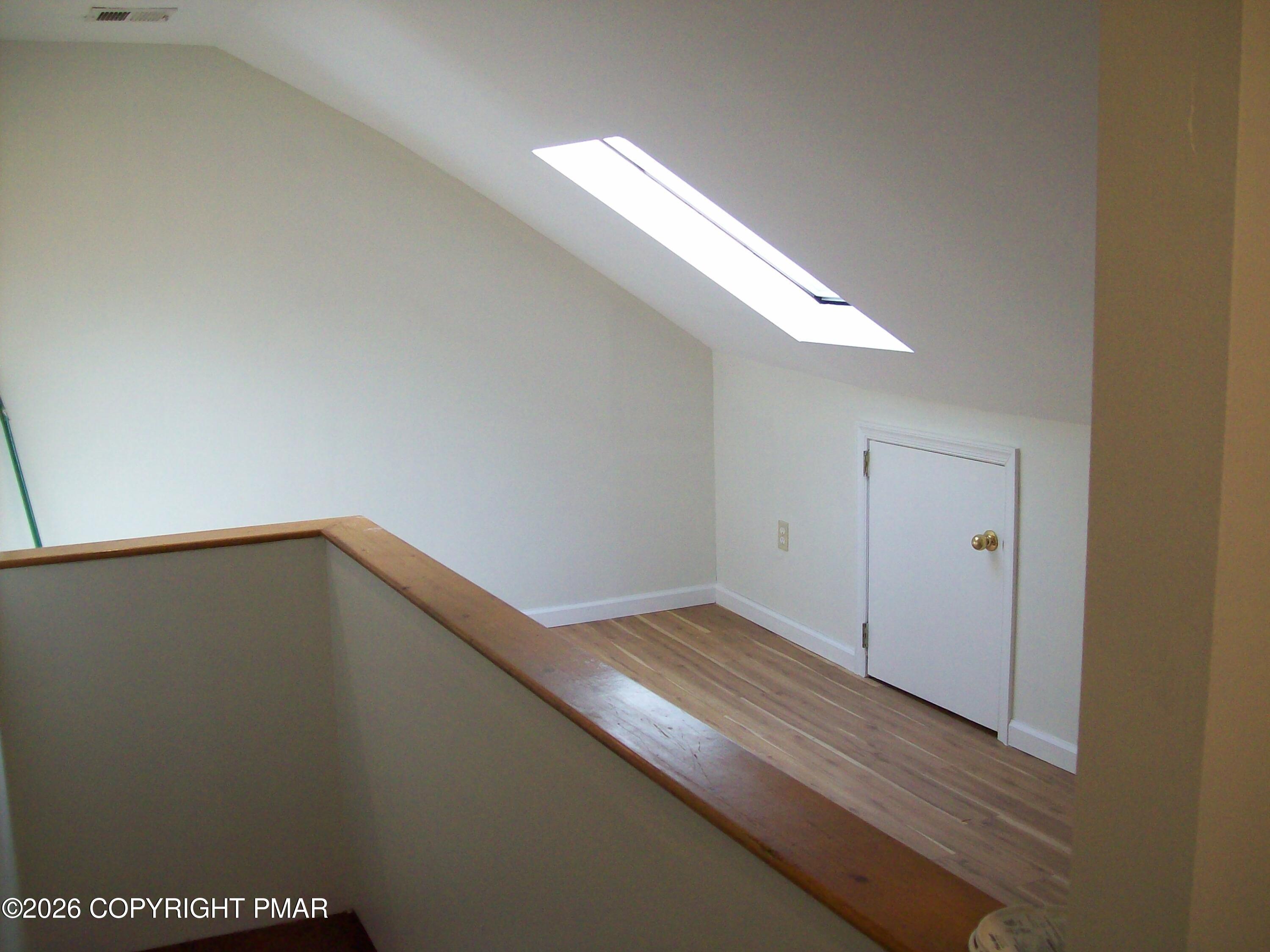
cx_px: 635
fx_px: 1321
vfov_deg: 39.7
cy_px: 476
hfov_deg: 51.4
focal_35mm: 36
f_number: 2.7
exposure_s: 1/50.7
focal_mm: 6
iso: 160
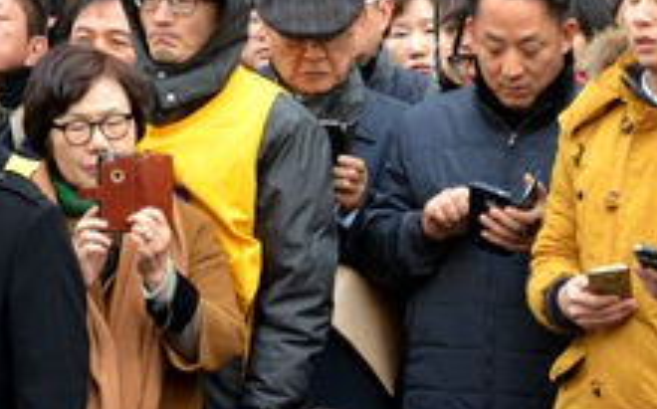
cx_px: 227
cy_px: 469
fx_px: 4347
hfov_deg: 8.6
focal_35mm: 243
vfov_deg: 5.4
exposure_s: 1/160
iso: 800
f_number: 6.3
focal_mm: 50
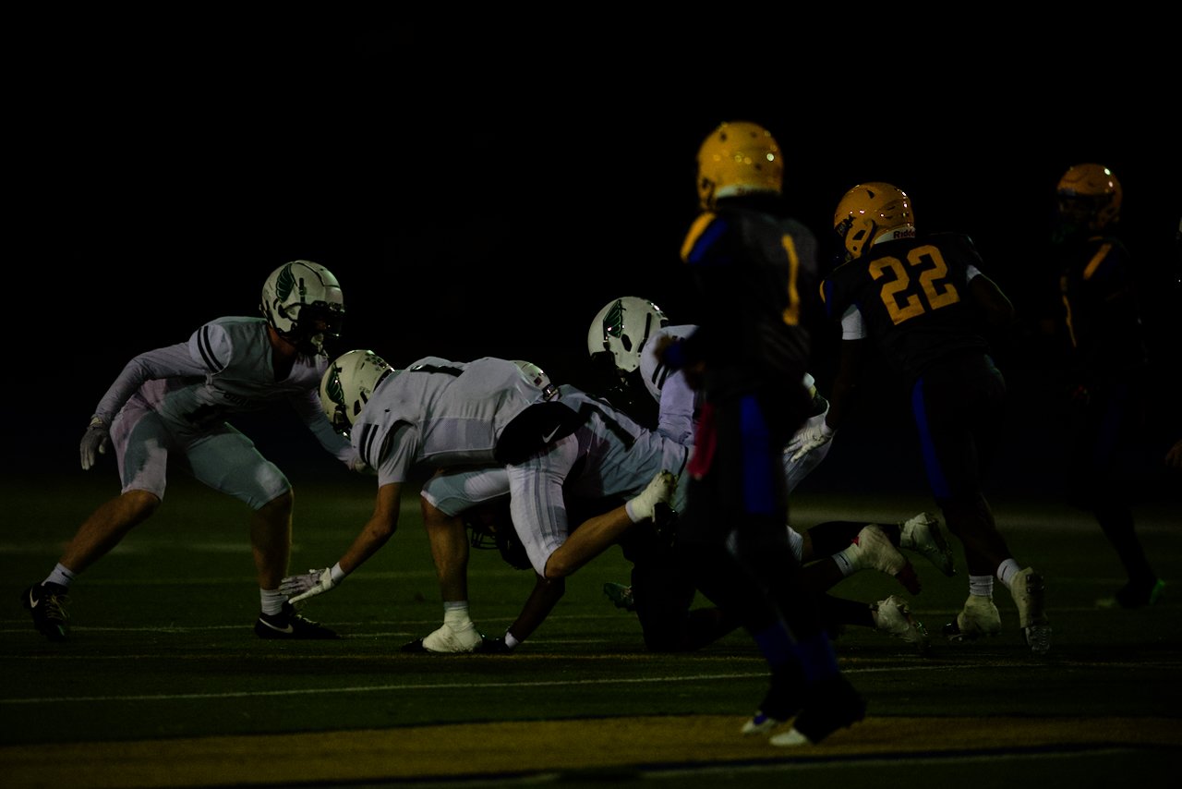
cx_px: 591
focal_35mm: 400
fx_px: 13135
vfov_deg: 3.4
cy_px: 394
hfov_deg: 5.2
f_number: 2.8
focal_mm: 400
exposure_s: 1/1600
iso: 10000
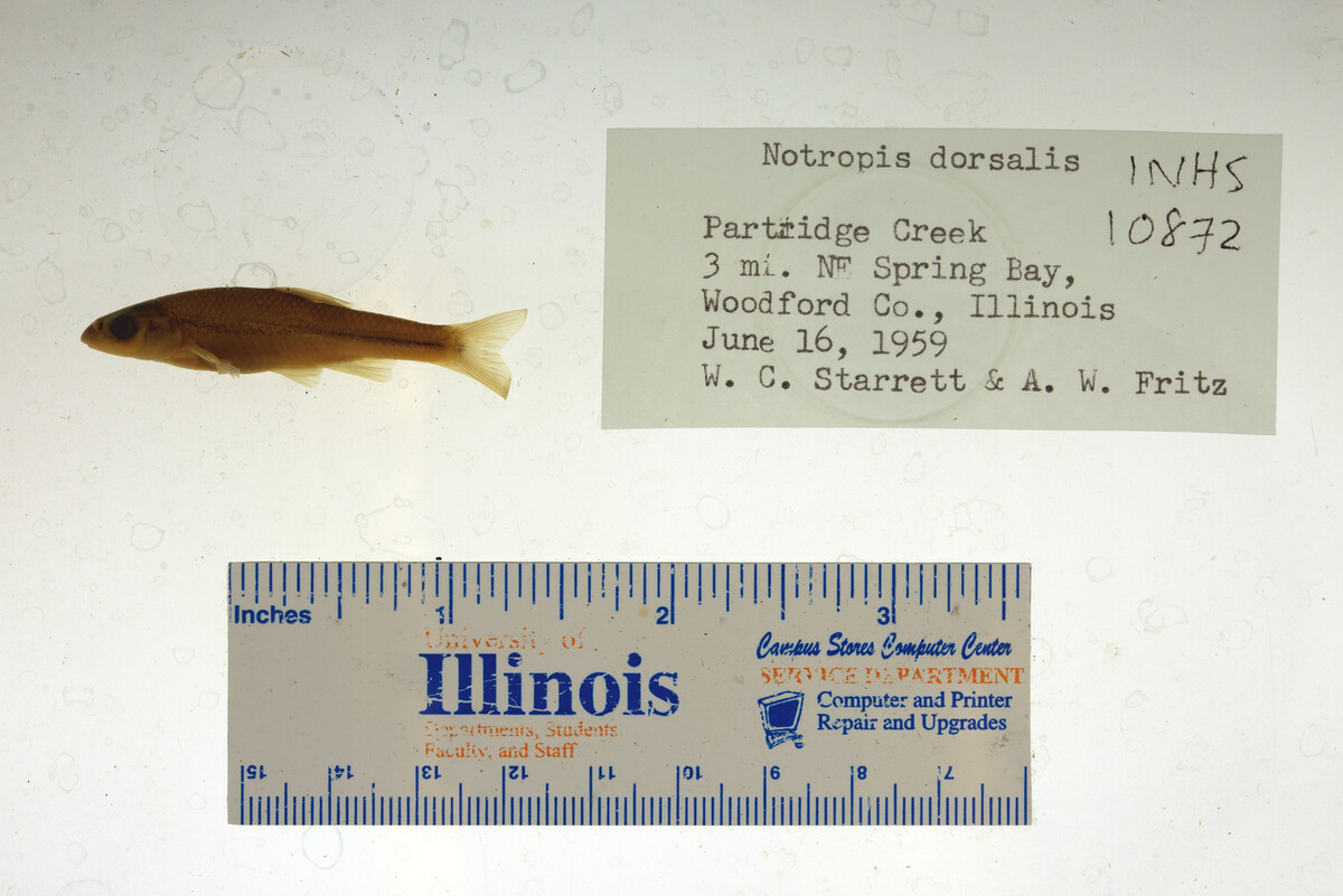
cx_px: 672
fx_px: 2239
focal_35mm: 60
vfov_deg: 22.6
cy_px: 448
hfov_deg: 33.4
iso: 100
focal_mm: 60
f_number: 10
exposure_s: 1/200
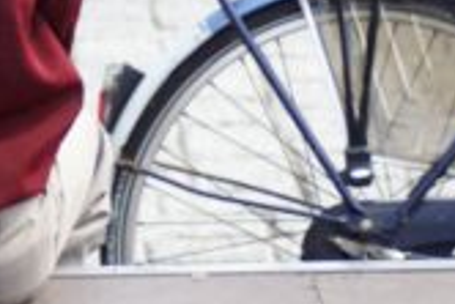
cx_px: -38
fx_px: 5477
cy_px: -173
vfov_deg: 3.2
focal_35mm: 433
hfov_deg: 4.7
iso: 100
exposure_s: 1/160
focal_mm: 80
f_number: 4.5
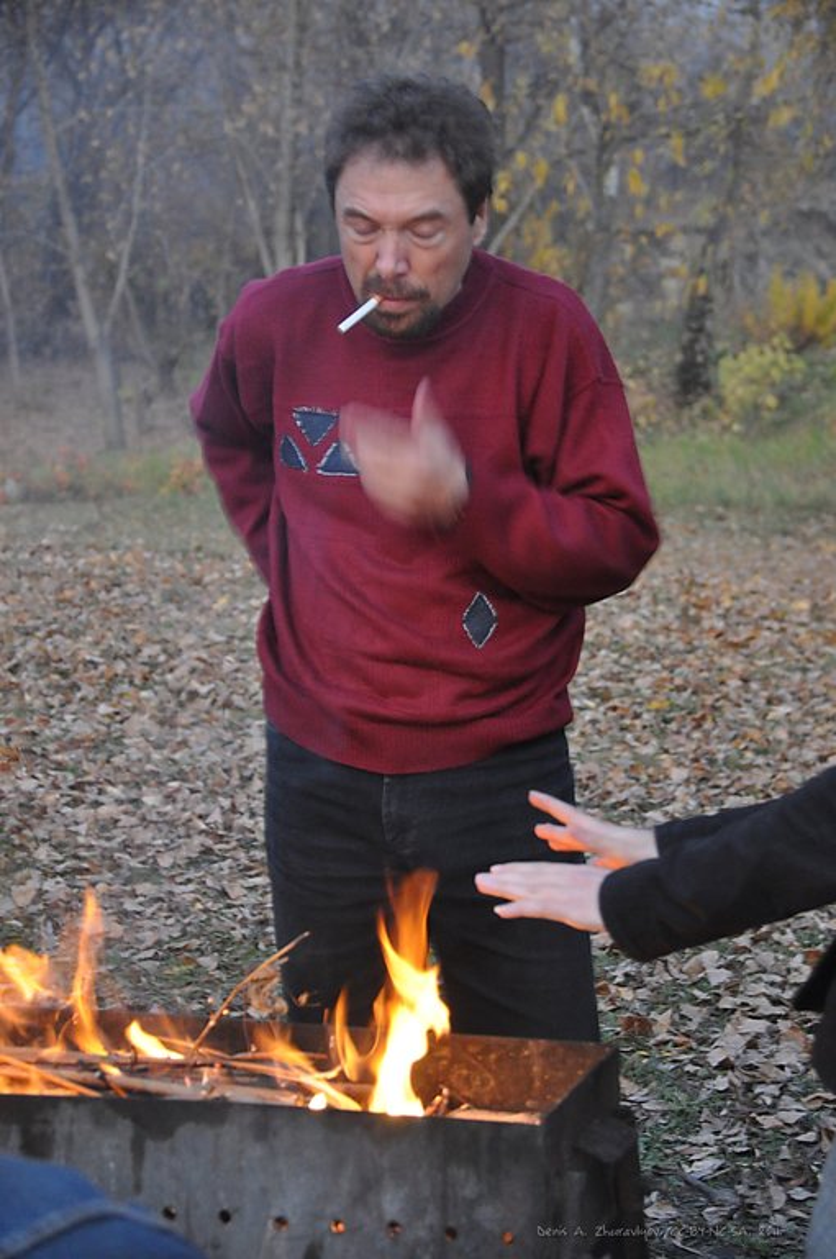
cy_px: 630
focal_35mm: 82
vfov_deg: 24.6
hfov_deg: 16.5
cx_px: 418
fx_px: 2881
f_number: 5
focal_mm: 55
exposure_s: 1/15
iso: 1600
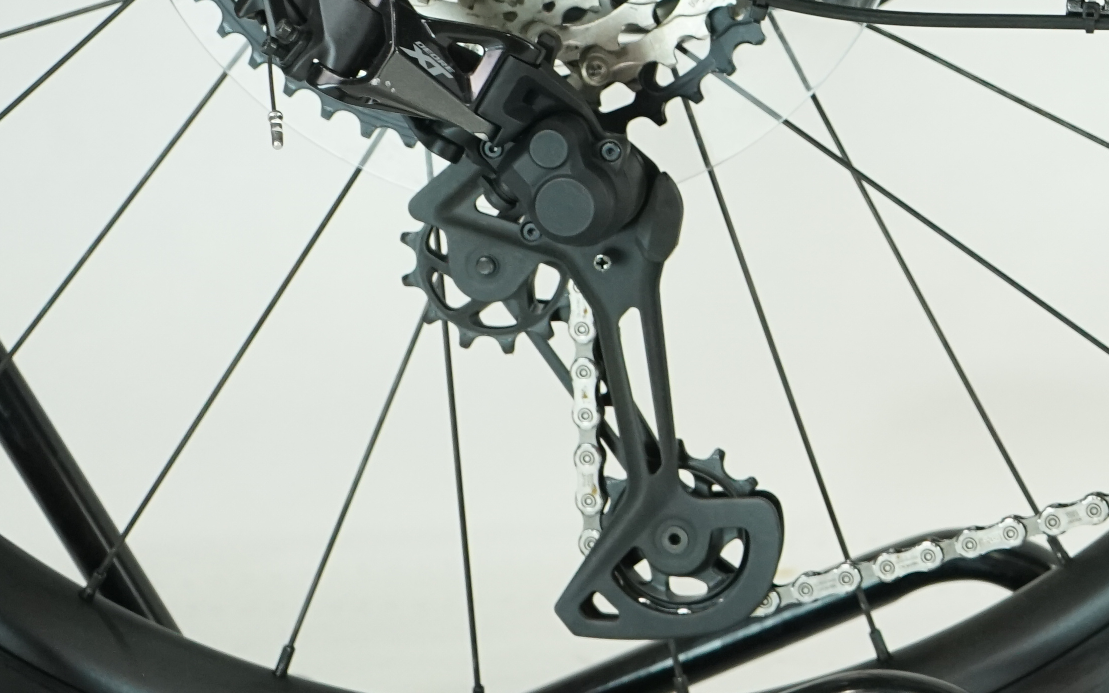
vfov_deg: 11.6
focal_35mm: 111
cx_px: 1469
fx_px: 3355
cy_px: -106
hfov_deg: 17.5
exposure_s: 1/200
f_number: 5.6
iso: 1600
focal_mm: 40
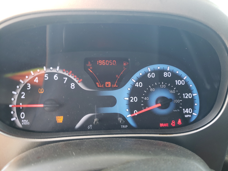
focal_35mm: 26
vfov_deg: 53.1
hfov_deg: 67.3
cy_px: 86
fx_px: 171
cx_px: 114
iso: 57
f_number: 1.5
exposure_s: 1/60.2
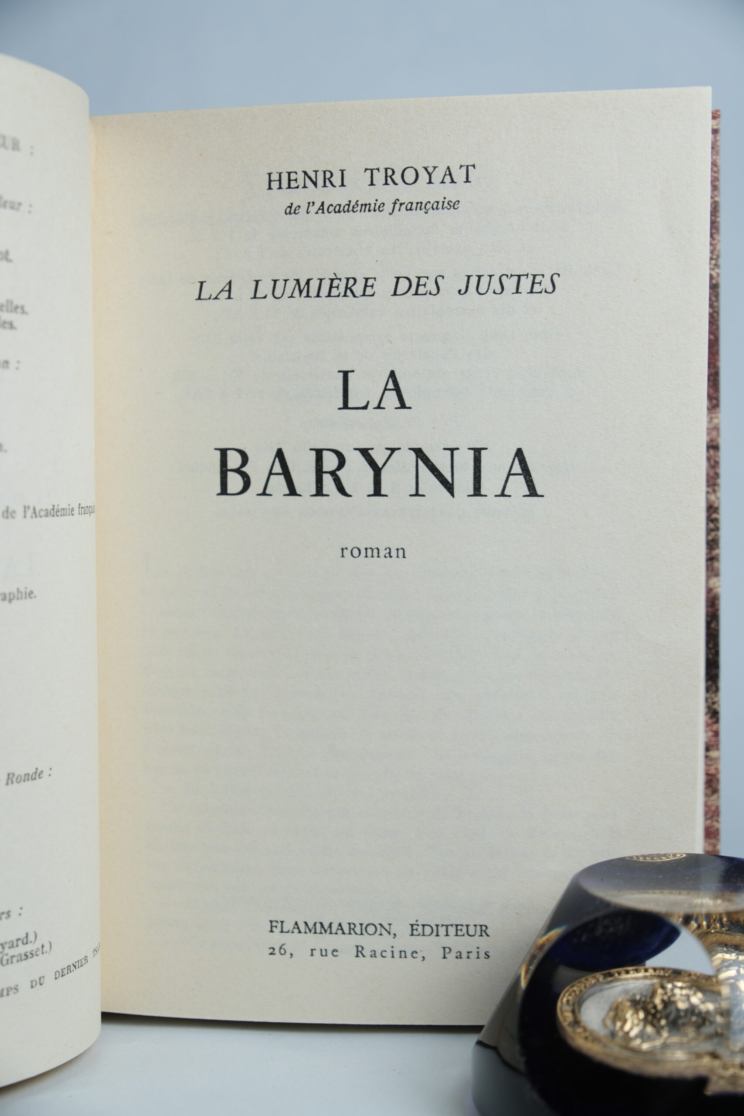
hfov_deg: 28.1
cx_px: 372
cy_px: 558
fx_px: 1488
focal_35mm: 48
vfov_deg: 41.1
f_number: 4.5
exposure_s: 1/105
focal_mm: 32.1
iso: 320
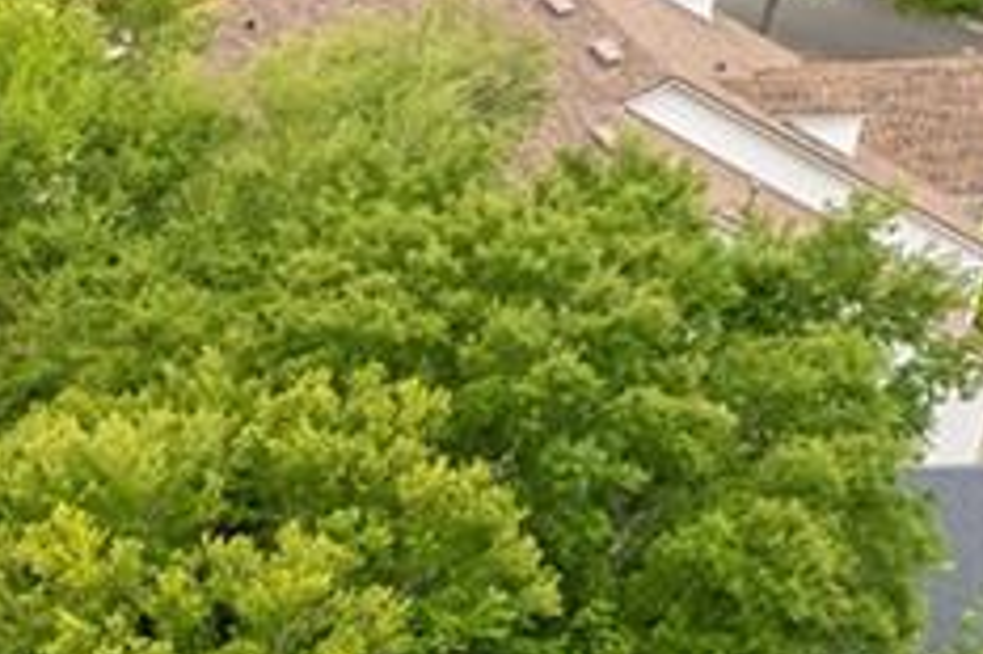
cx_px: -996
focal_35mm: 151
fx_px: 4120
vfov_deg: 8.2
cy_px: 1648
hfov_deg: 12.1
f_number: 2.8
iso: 100
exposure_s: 1/400
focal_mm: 8.38
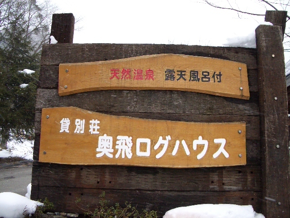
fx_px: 293
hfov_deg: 52.6
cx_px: 145
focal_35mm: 35
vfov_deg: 40.7
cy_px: 109
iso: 200
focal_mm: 5.8
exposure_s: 1/125
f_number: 2.6
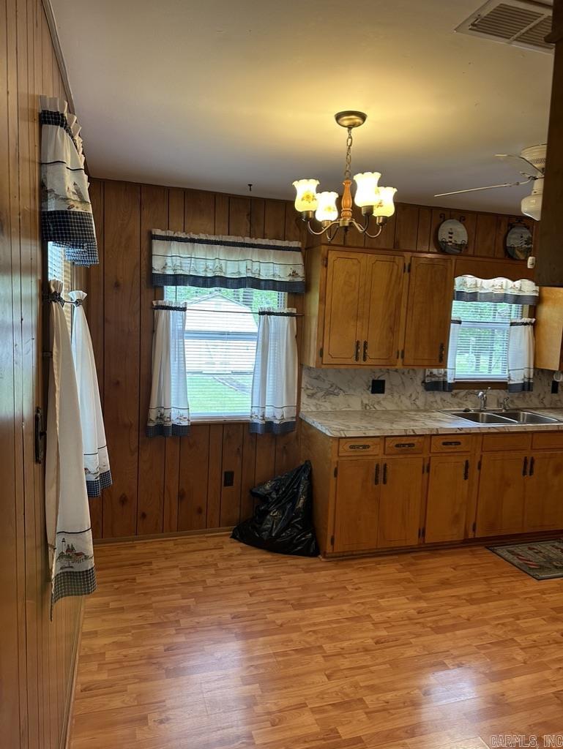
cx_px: 282
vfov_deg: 71.6
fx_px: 520
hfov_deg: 56.9
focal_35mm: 24
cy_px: 374
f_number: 1.78
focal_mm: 6.86
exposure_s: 1/120
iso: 200
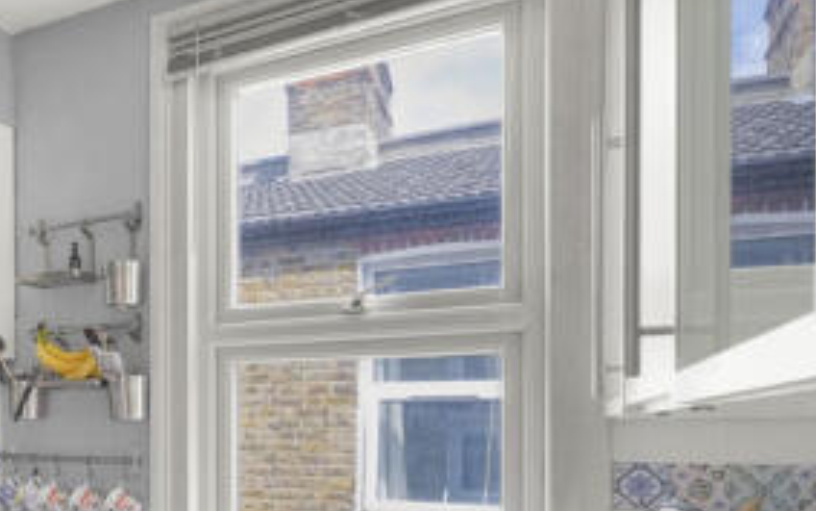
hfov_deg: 53.0
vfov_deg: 37.0
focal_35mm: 33
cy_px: 411
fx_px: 734
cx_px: 128
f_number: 6.3
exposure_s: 1/30
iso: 800
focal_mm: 14
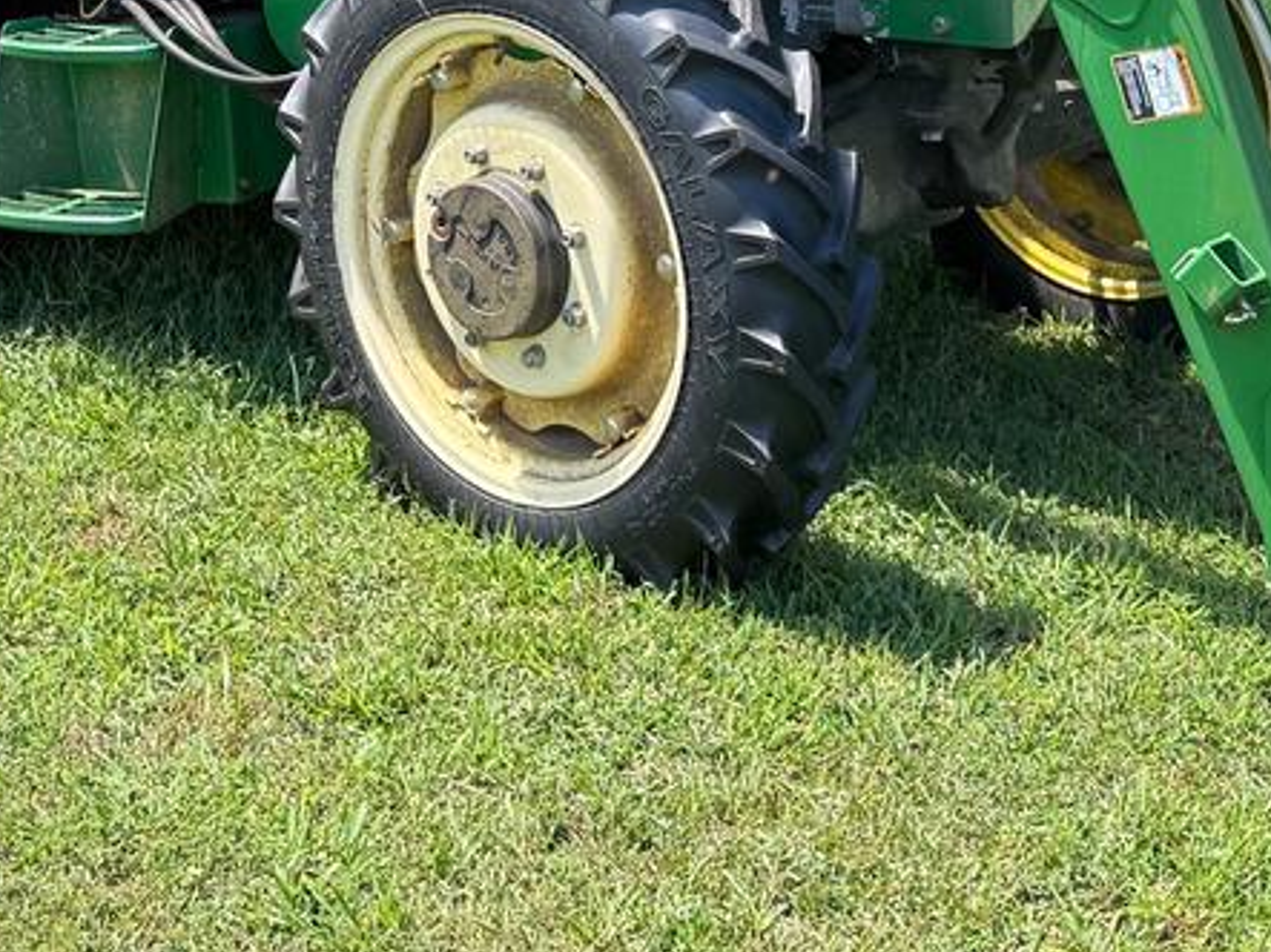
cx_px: 278
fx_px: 2863
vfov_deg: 17.3
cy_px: -413
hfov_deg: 24.7
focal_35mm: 78
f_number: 1.78
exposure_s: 1/551
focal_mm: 6.76
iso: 80
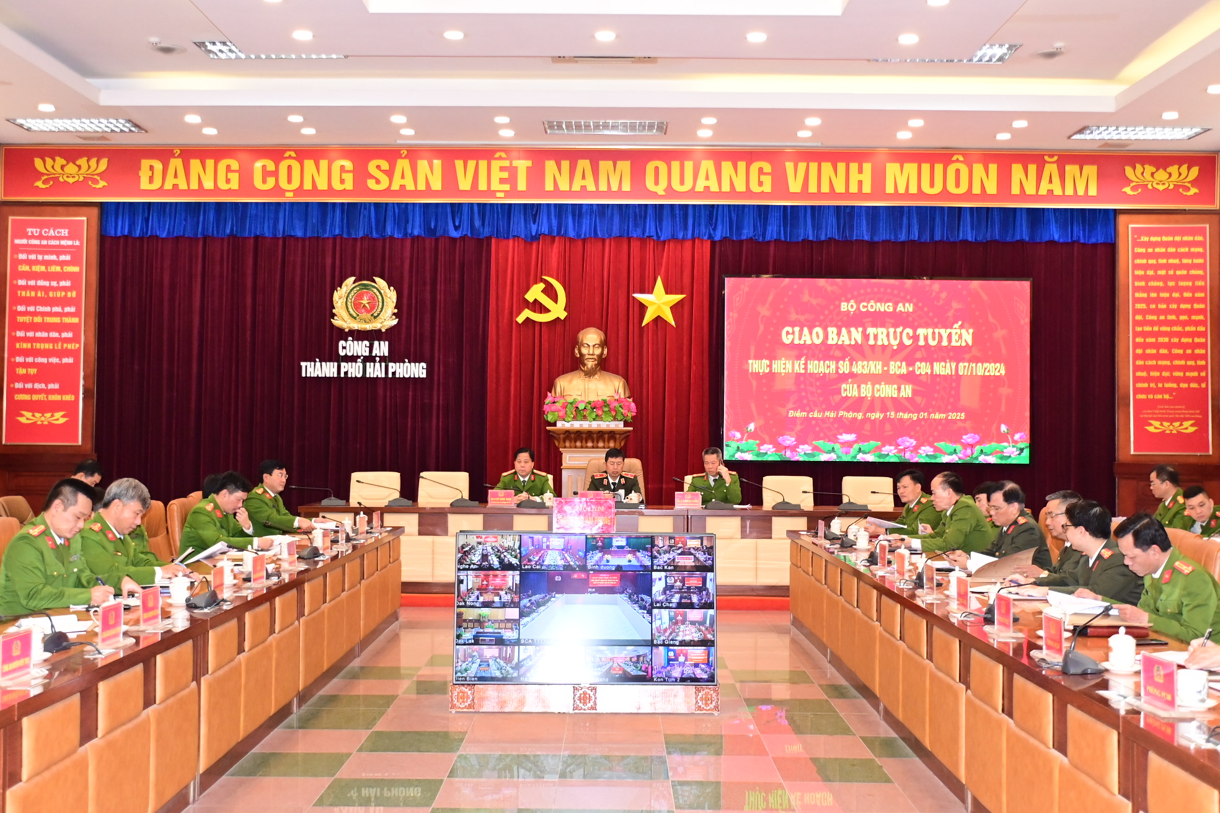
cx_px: 610
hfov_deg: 48.5
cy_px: 406
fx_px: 1355
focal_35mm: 40
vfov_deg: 33.4
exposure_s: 1/200
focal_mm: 27
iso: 2500
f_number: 4
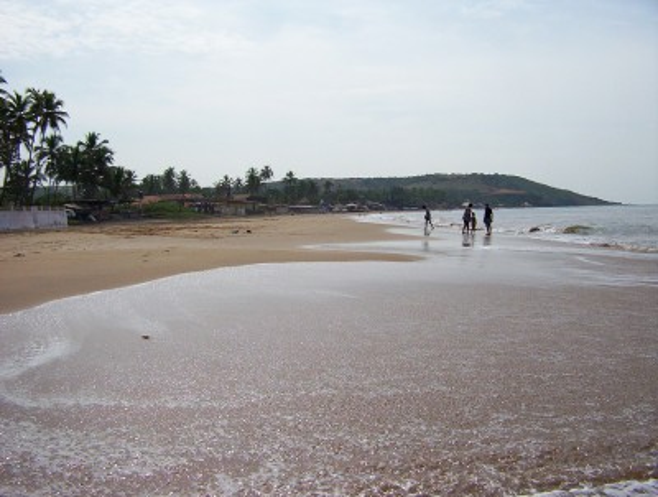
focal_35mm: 39
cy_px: 248
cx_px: 329
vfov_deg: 37.0
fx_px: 743
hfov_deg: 47.8
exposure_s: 1/3195
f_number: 3.84
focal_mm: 5.26
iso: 100
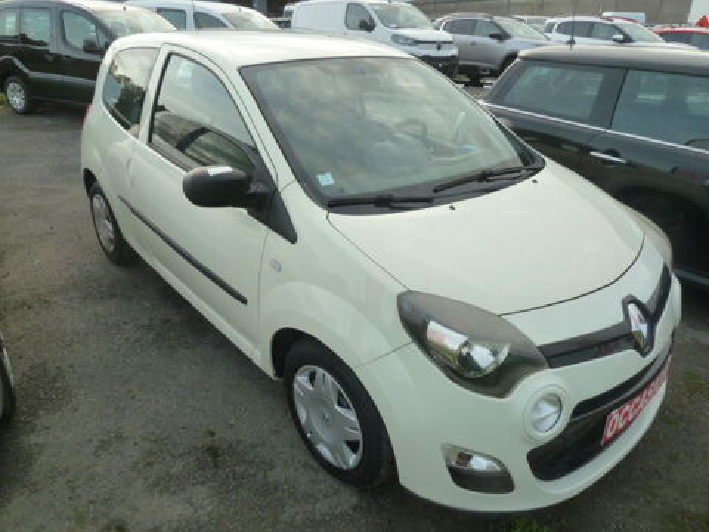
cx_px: 354
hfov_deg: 69.4
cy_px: 266
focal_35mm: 25
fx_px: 512
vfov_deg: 54.9
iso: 125
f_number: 4
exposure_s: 1/125
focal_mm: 4.1
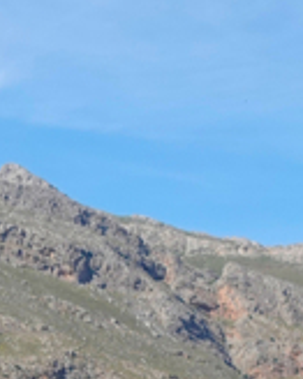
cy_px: 753
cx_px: -353
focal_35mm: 149
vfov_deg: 11.6
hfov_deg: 9.5
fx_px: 1672
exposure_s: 1/800
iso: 100
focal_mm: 11.03
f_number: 4
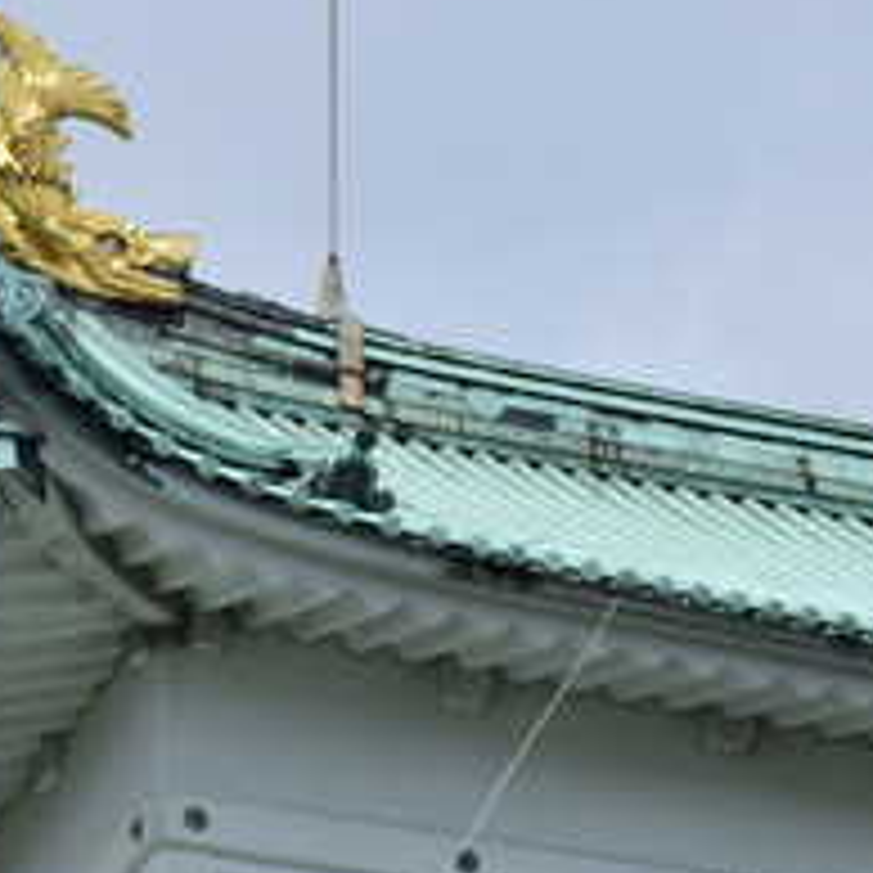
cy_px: 421
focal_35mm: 450
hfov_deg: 3.9
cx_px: 922
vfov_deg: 3.9
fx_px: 12840
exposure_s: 1/4000
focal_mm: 90
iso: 100
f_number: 3.5
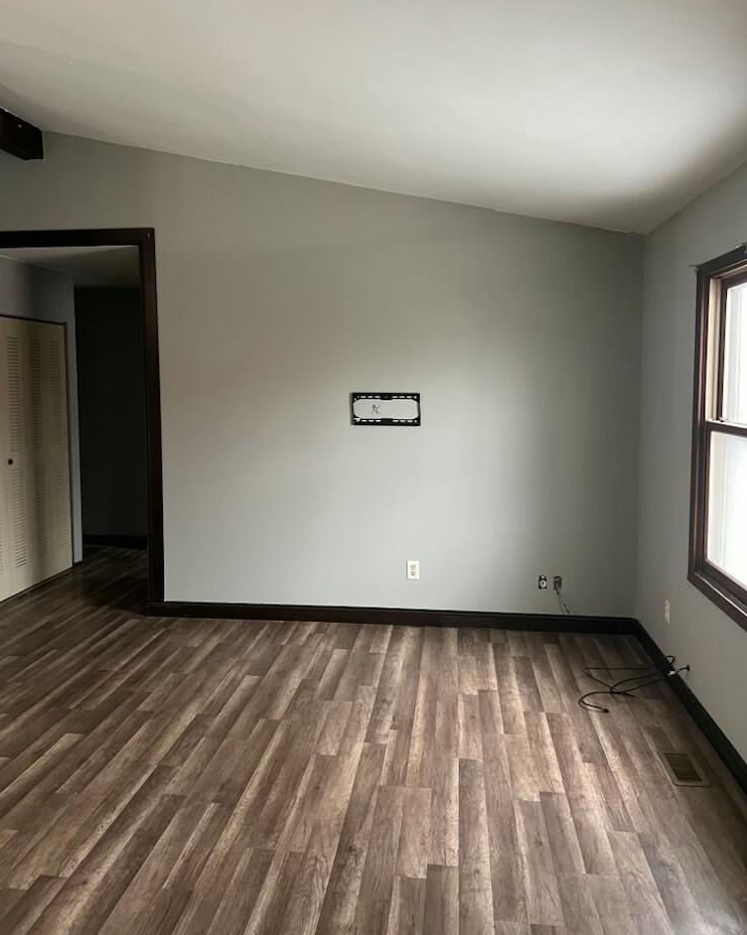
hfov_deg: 51.5
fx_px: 774
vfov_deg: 62.1
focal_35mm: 28
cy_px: 429
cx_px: 364
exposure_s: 1/60
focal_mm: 5.7
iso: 250
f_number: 1.5
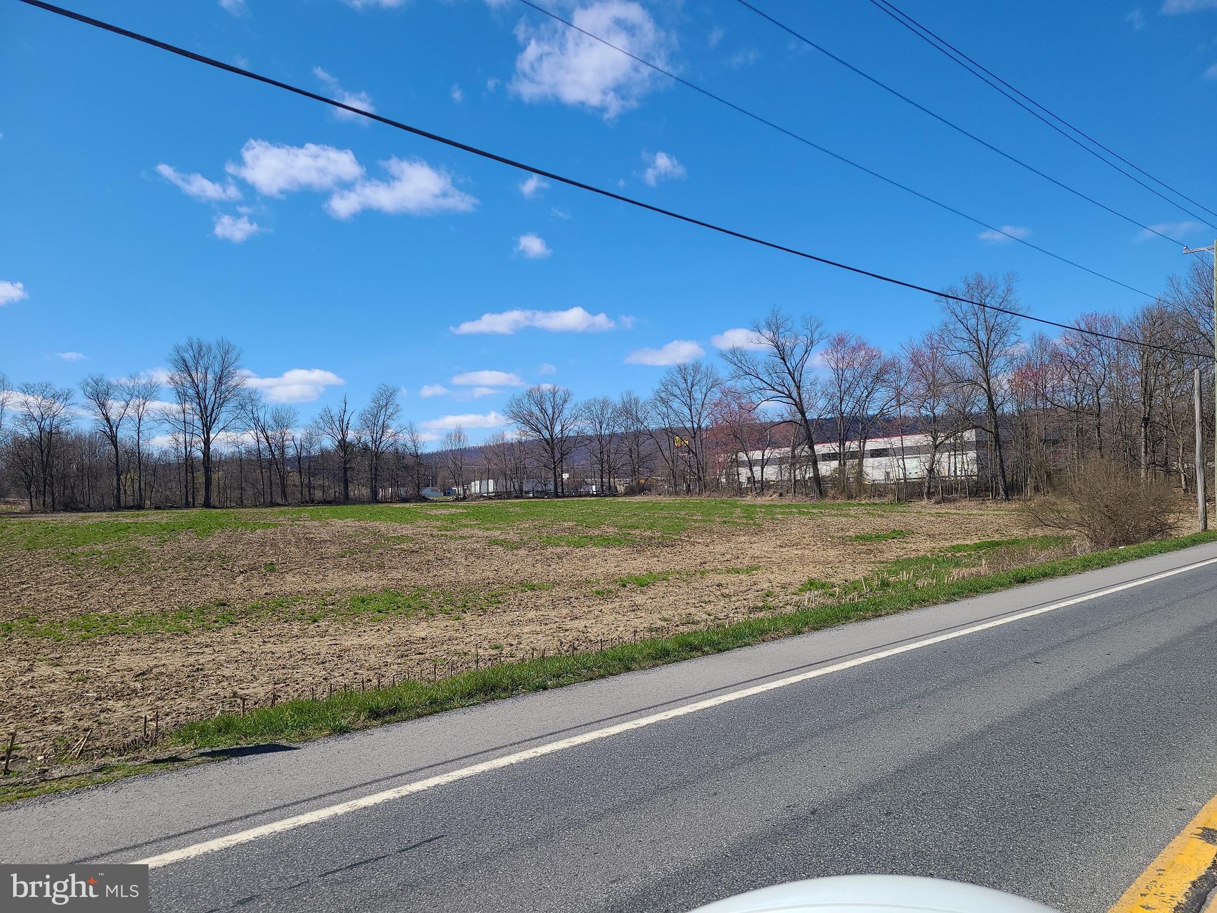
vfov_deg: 53.1
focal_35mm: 26
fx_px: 914
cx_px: 608
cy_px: 456
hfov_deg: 67.3
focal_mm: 5.4
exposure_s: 1/2391
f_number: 1.8
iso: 40
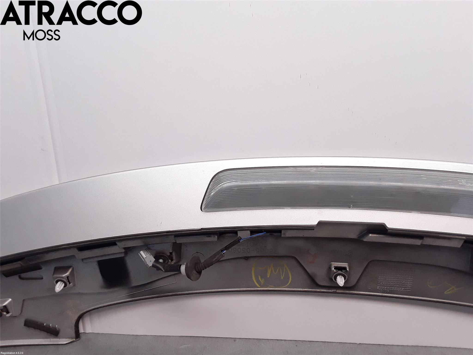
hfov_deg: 63.4
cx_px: 236
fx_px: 383
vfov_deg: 49.7
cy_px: 178
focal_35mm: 28
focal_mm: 2.91
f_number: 1.9
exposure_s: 1/172
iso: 100
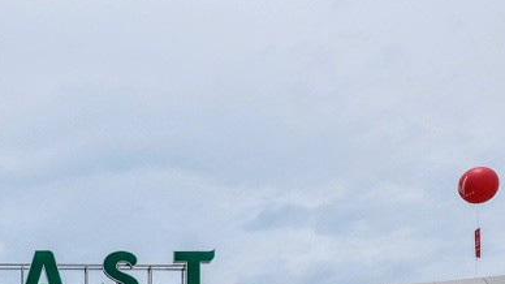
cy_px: 491
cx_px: -36
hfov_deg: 27.2
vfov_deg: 14.9
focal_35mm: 72
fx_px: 964
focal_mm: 10
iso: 200
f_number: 10
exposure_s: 1/640
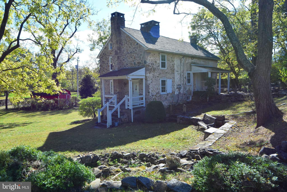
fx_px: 191
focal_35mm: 24
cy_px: 96
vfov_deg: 53.2
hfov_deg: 73.7
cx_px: 144
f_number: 8
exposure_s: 1/500
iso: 500
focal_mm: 16
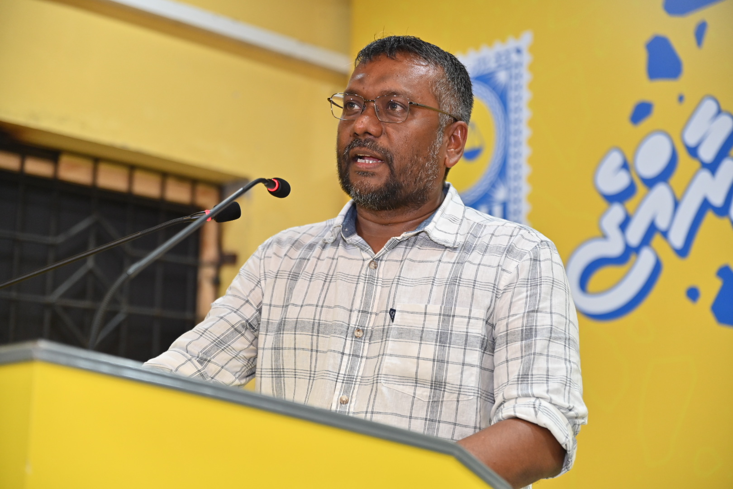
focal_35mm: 70
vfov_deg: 19.5
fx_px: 1425
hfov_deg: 28.8
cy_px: 244
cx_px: 366
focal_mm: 70
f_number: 2.8
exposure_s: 1/200
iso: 1250
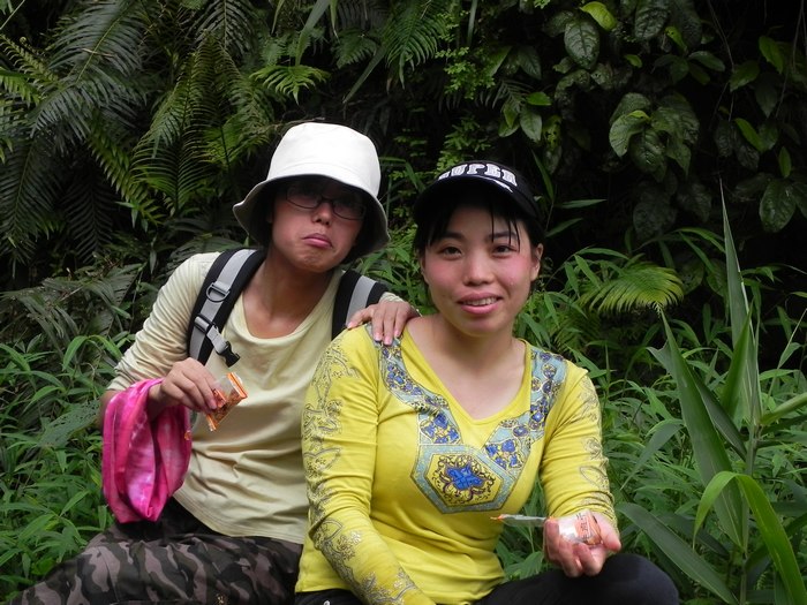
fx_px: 1748
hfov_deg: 26.0
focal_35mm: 75
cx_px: 404
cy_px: 302
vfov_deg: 19.6
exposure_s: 1/235
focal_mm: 13.4
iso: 160
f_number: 5.6
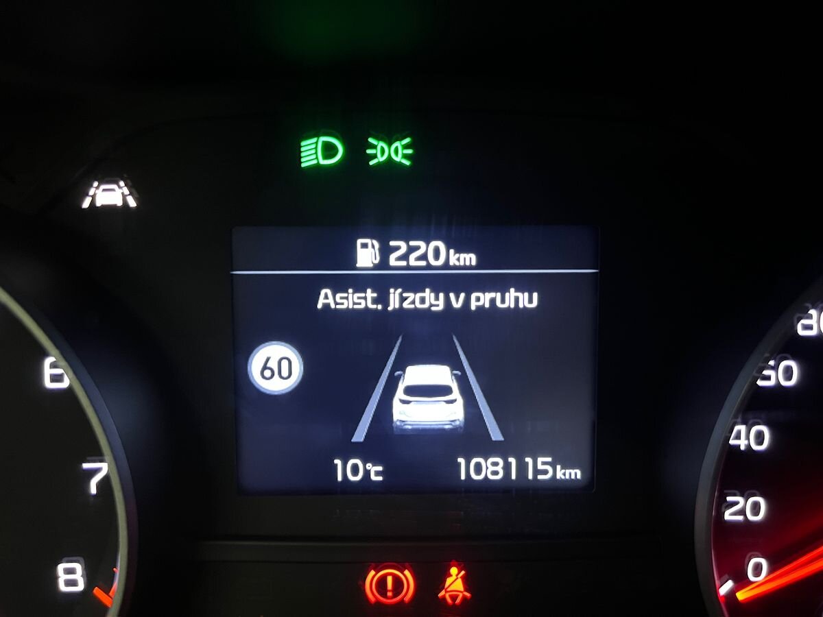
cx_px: 412
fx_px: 618
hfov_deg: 67.3
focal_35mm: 26
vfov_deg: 53.1
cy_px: 308
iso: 800
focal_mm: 5.7
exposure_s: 1/28
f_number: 1.5
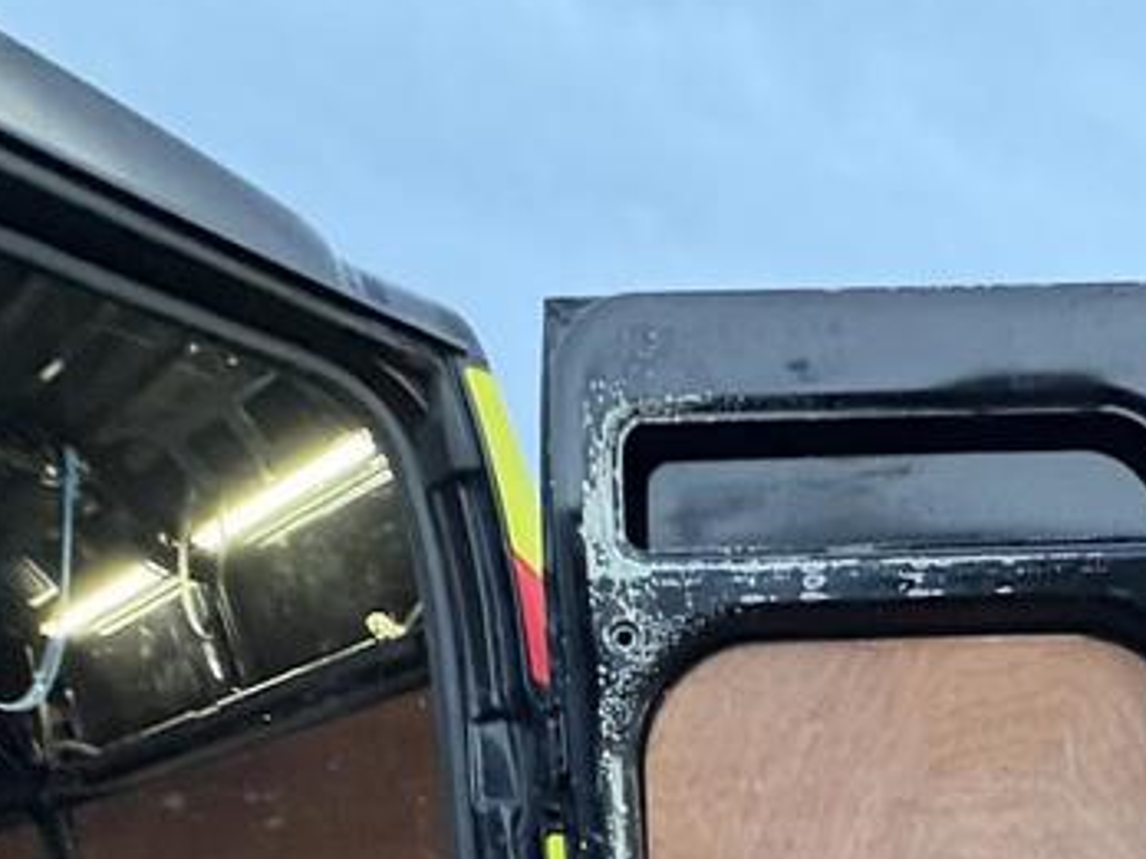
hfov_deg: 47.3
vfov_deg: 31.6
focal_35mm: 36
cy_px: 1086
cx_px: 981
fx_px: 1192
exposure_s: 1/60
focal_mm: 2.22
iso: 400
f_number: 2.2
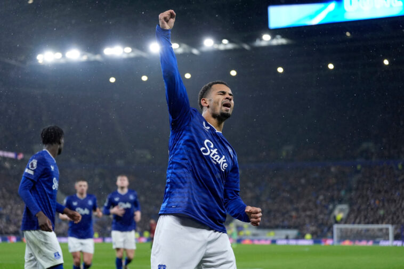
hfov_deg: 28.8
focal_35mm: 70
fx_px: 785
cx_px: 202
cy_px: 134
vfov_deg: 19.4
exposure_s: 1/2000
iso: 2500
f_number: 2.8
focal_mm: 70
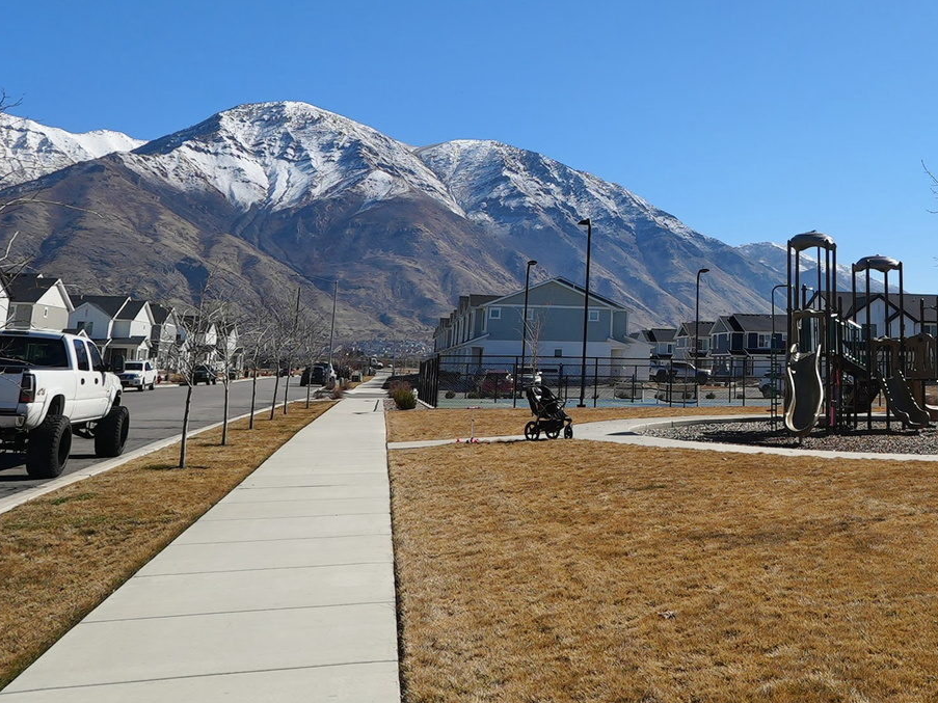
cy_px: 353
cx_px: 438
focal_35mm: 24
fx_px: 650
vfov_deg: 56.8
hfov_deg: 71.5
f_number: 5.6
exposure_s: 1/800
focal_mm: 15
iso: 80
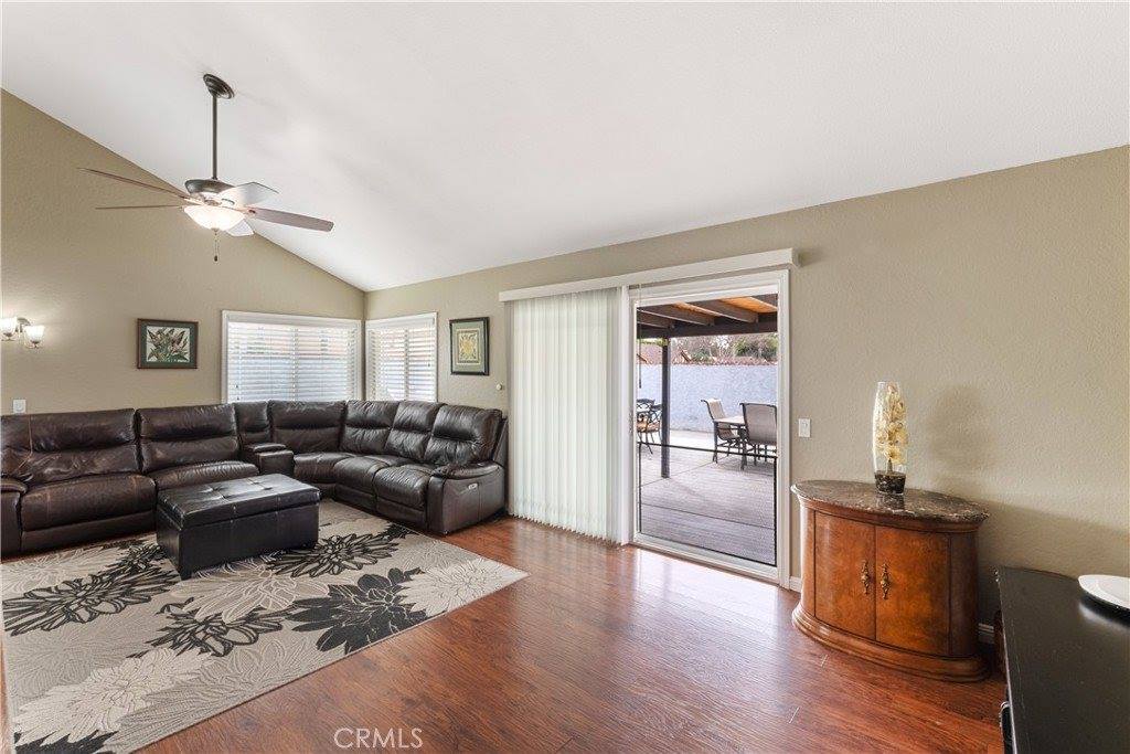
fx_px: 483
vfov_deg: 75.9
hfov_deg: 98.9
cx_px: 565
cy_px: 377
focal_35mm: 15
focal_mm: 15.4
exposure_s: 3.2
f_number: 22
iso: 100
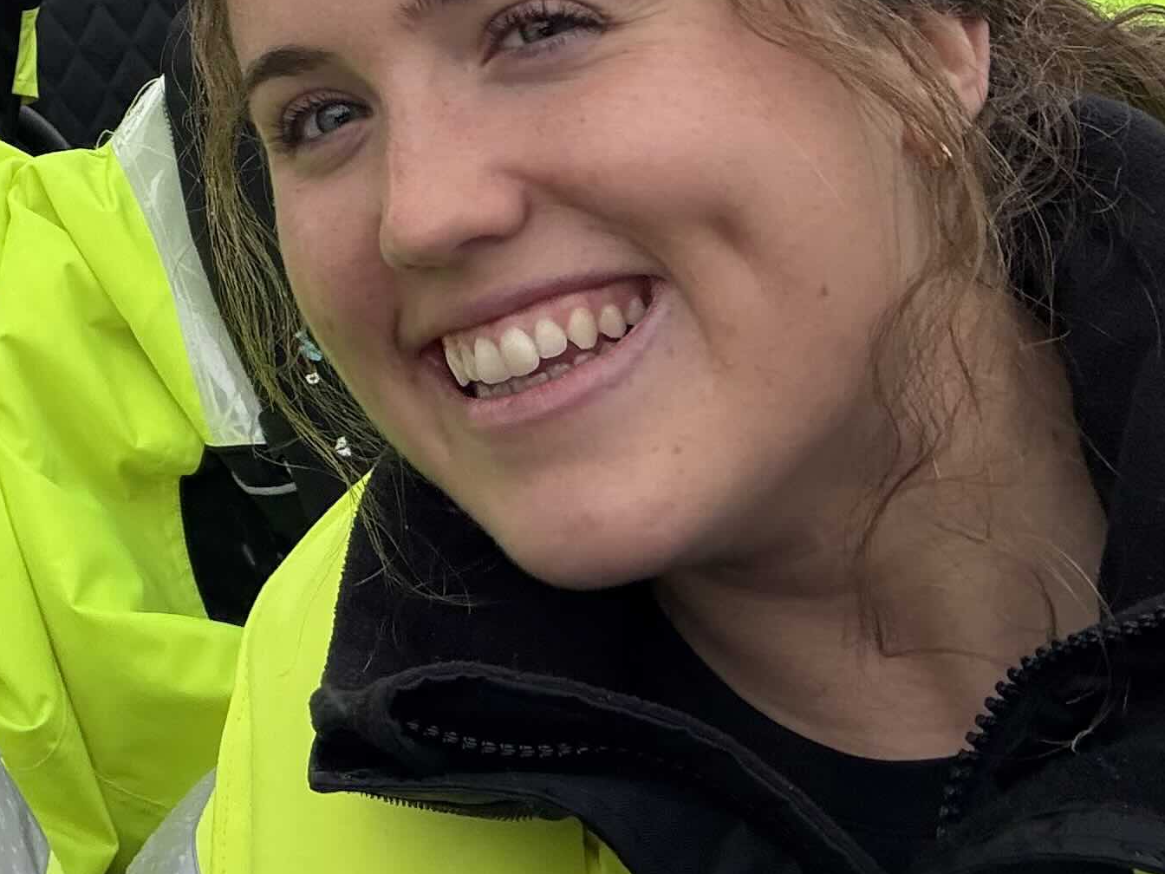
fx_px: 2322
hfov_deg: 25.9
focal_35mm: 69
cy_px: -142
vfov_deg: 20.1
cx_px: -133
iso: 80
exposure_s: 1/161
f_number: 1.9
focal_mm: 2.69
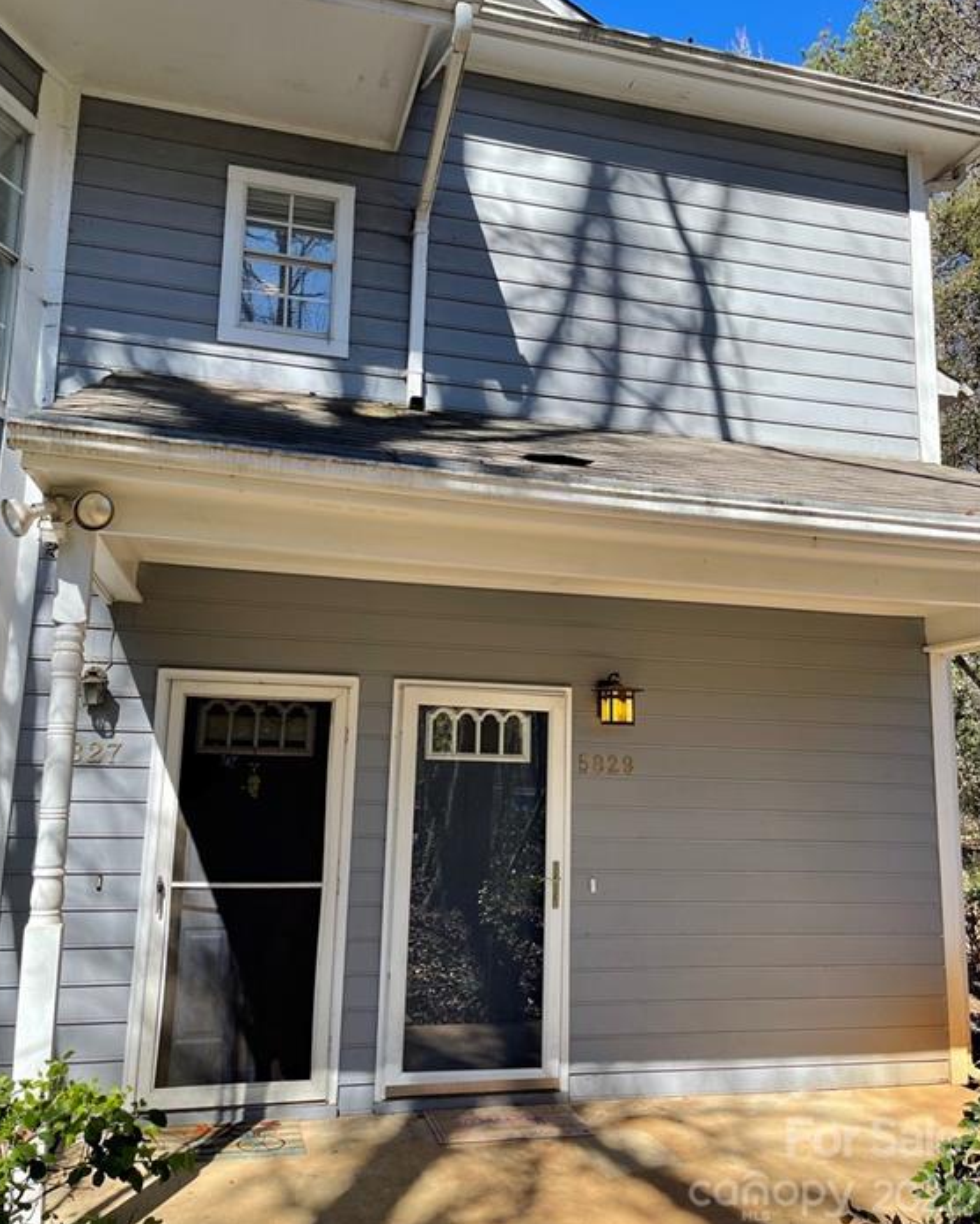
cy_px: 586
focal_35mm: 28
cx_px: 479
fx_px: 1015
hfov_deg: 51.5
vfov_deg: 62.2
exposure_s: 1/994
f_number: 1.6
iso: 32
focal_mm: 5.1
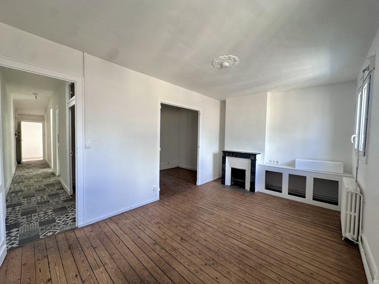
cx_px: 190
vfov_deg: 85.7
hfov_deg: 102.1
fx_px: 153
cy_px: 142
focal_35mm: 14
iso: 80
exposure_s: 1/99
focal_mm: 2.22
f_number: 2.2
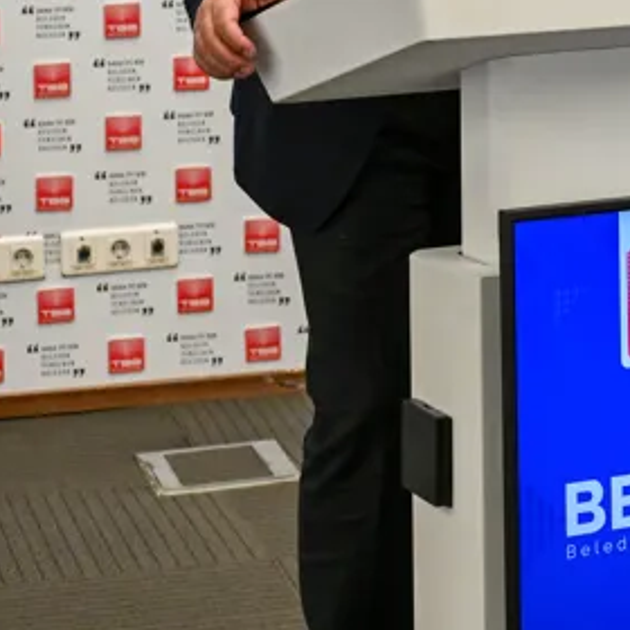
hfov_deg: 12.2
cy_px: -252
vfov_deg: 11.9
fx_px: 2924
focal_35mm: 142
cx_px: 547
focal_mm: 39
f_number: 4
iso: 3200
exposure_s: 1/800
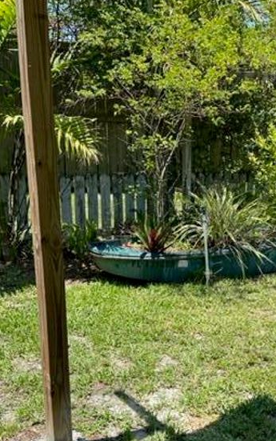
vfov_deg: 48.9
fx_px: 481
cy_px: 269
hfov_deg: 31.6
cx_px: 195
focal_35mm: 40
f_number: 1.78
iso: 80
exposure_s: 1/1916
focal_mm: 6.86
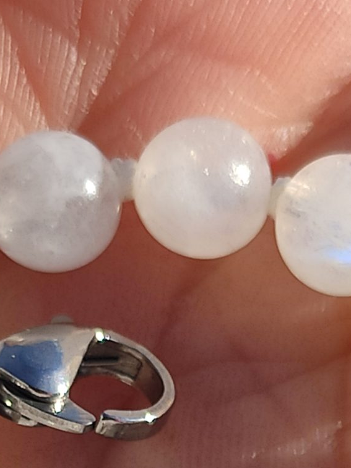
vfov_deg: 20.6
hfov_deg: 16.7
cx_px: 230
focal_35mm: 88
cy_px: 581
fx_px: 1190
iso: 112
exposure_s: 1/1479
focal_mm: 4.77
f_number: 1.75
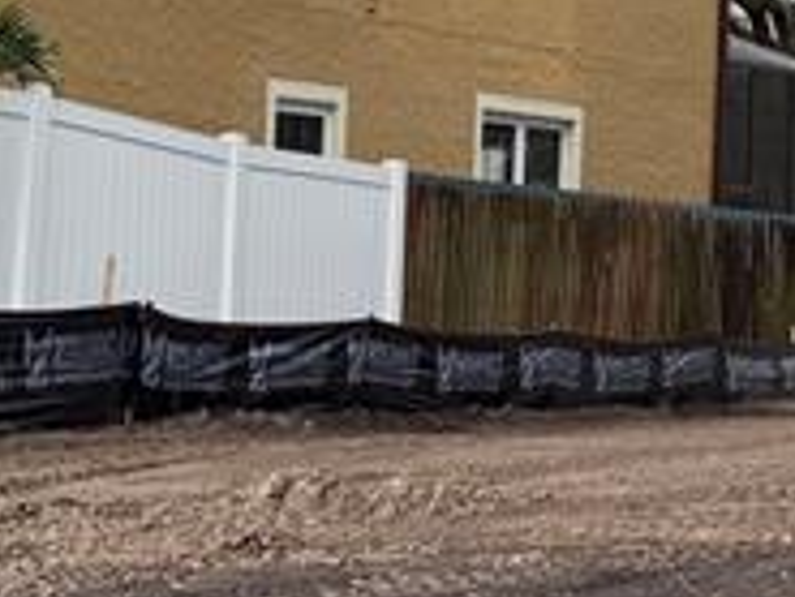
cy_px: 47
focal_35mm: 133
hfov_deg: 13.5
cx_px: 1371
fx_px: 3056
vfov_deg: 11.1
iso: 100
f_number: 1.78
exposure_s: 1/2801
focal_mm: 6.76
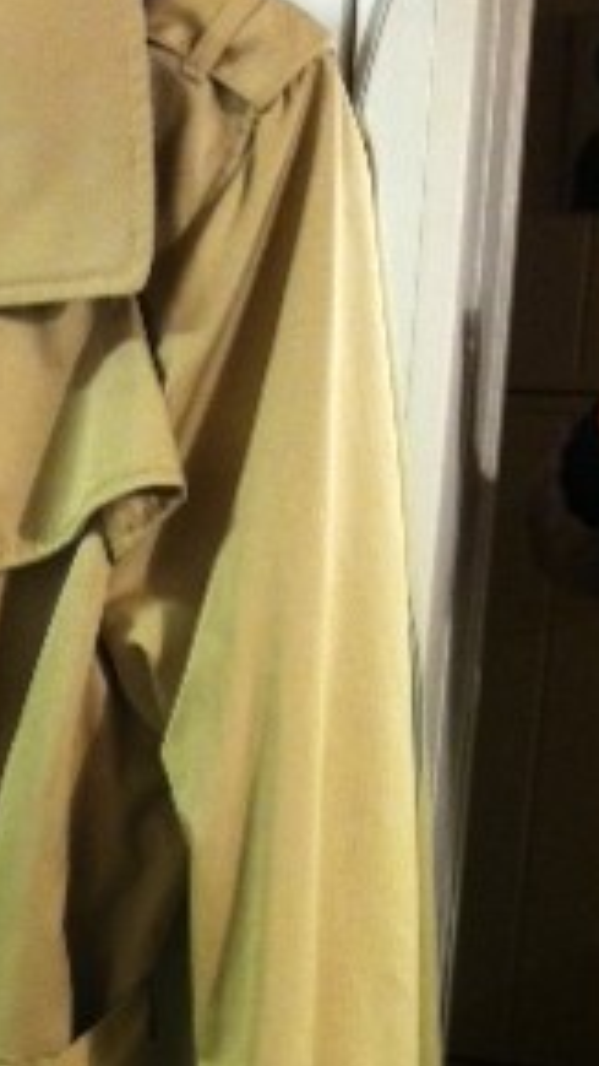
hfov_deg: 13.8
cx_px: -195
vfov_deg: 24.5
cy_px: 978
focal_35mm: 84
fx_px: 2373
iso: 200
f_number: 2.8
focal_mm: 3.85
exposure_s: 1/15
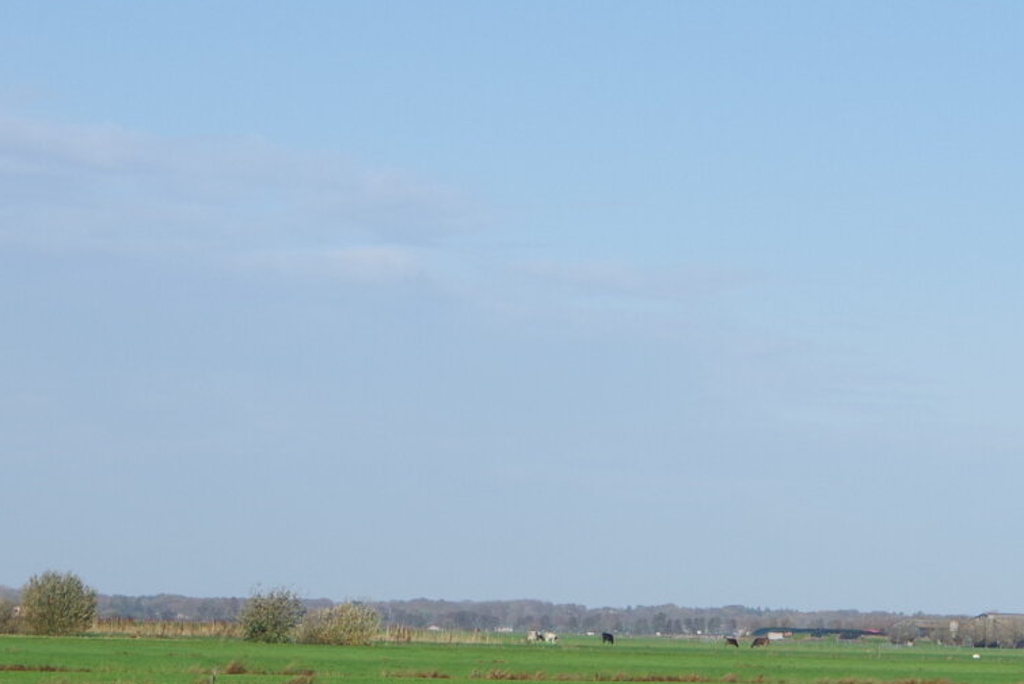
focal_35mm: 183
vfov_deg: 7.4
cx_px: 872
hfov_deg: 11.2
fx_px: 5207
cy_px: 819
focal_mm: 36
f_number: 5
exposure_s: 1/1000
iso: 200
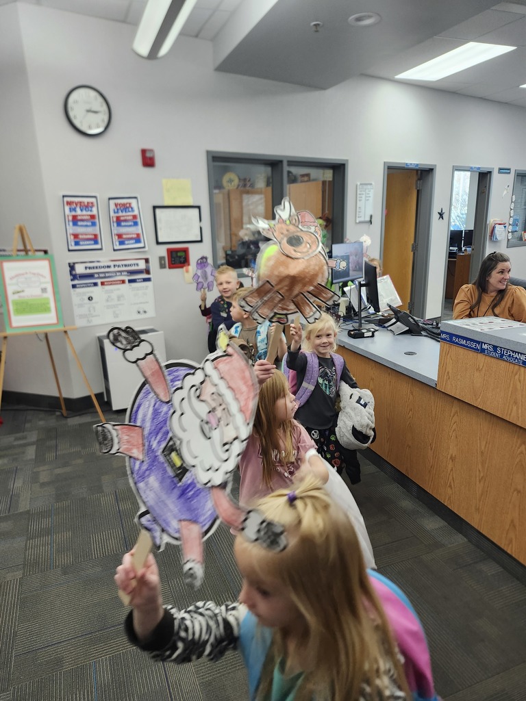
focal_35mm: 23
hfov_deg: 58.9
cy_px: 350
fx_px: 466
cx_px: 263
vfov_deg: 73.9
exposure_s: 1/120
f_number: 1.8
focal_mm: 5.54
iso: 320
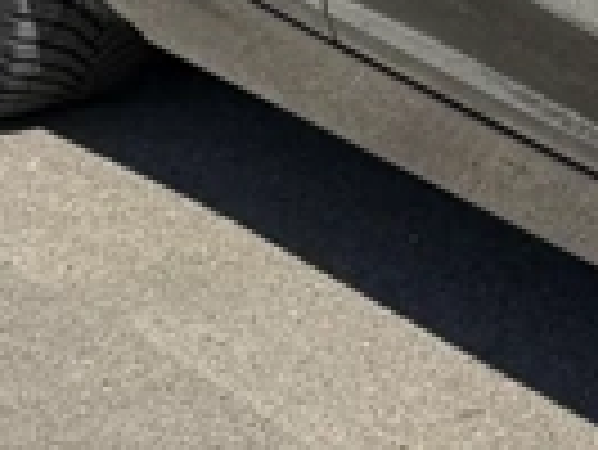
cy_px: -45
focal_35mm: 180
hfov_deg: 9.1
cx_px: 1740
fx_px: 3112
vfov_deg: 8.2
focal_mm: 6.76
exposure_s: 1/2703
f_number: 1.78
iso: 80
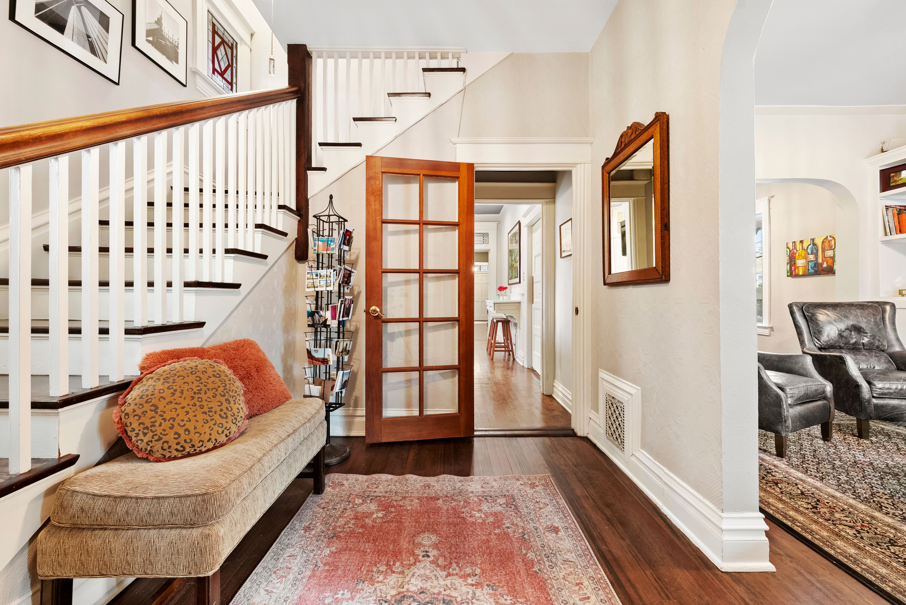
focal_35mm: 14
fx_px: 353
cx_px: 453
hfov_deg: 104.2
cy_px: 302
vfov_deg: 81.3
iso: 800
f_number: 8
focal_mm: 14
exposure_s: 1/2
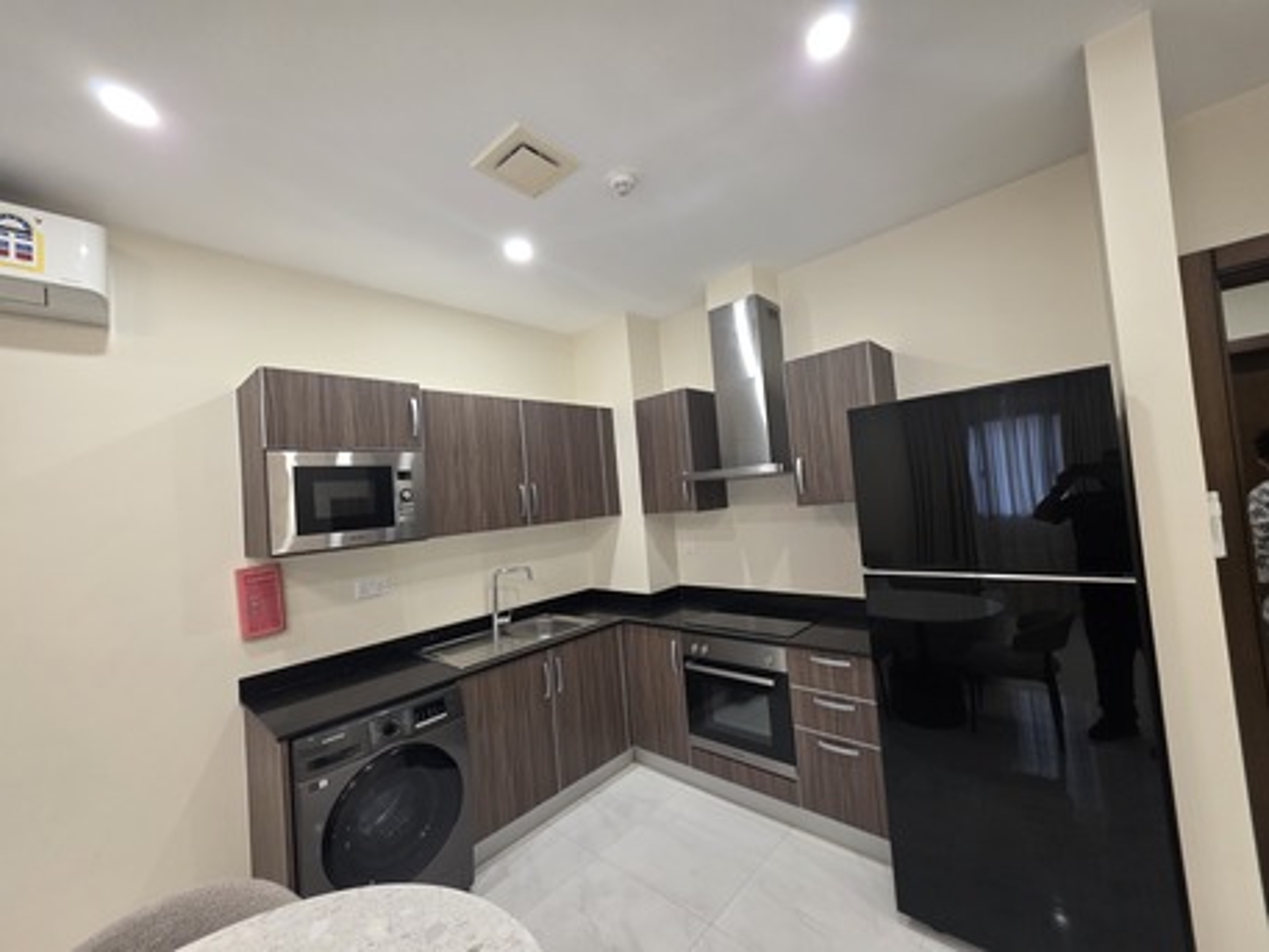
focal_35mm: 13
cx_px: 634
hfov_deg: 106.2
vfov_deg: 89.9
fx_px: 477
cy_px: 476
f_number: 1.9
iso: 200
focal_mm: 2.2
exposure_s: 1/100
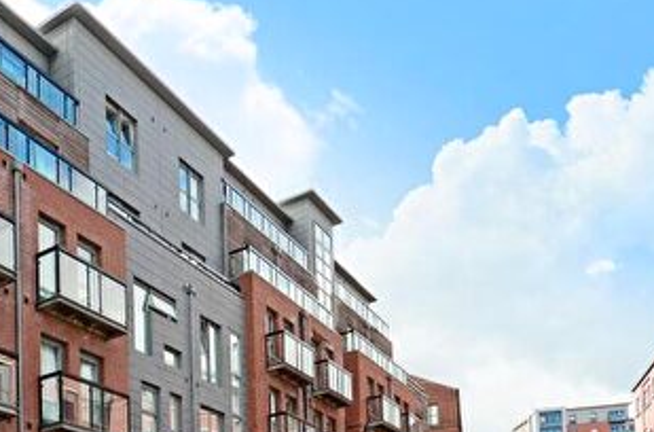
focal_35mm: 34
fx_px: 616
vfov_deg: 37.4
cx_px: -36
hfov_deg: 44.9
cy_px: 340
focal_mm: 10
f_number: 8
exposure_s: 1/640
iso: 500
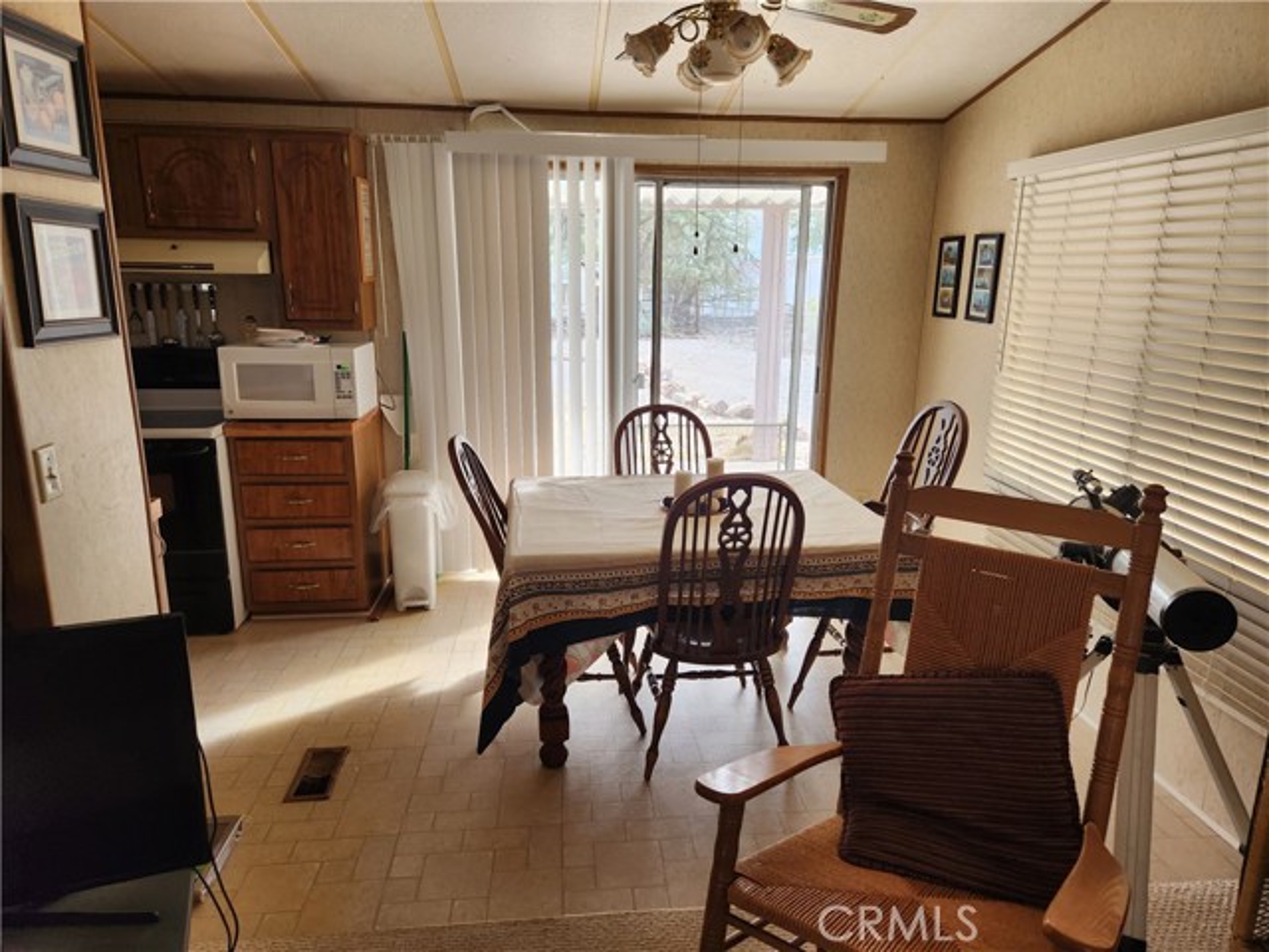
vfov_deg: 58.9
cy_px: 476
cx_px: 634
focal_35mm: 23
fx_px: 843
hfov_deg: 73.9
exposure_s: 1/180
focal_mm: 5.4
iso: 100
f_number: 1.8
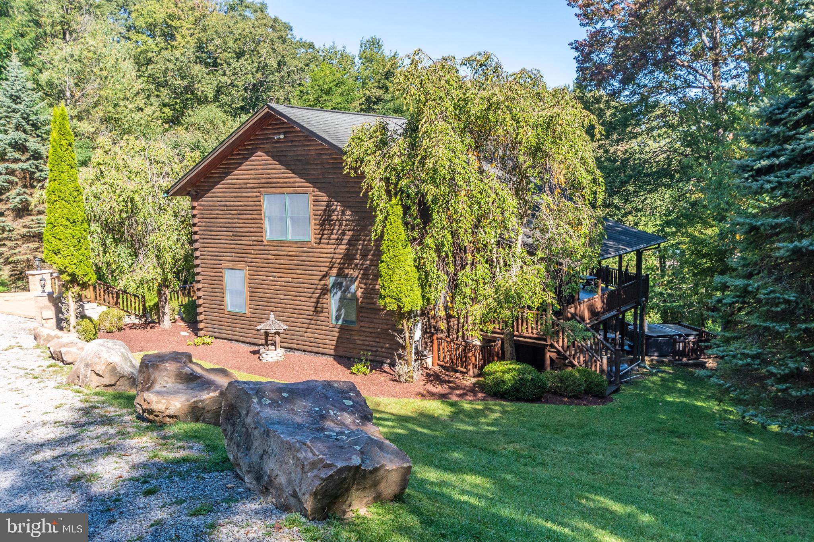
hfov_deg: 57.2
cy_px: 271
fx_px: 746
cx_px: 407
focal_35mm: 33
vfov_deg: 40.0
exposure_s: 1/160
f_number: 6.3
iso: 250
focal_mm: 22
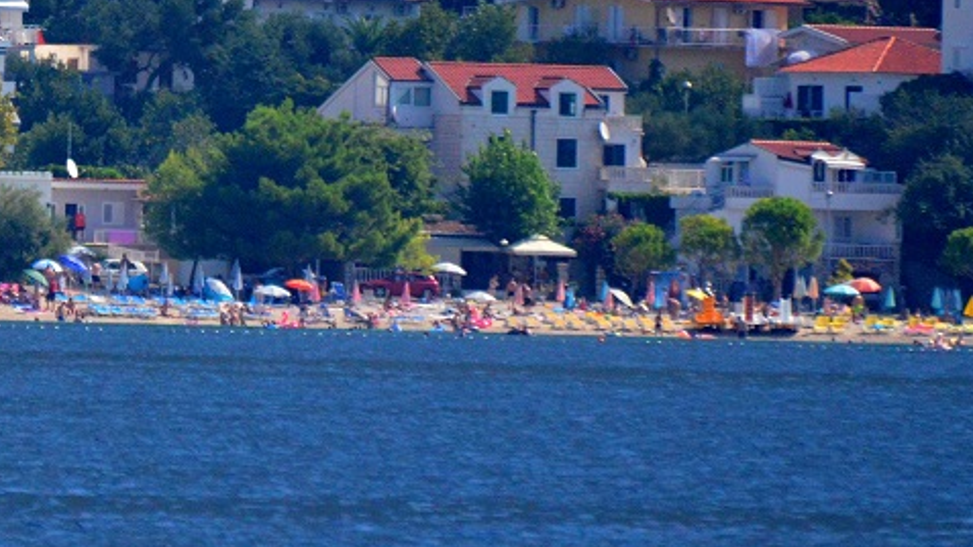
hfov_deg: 2.2
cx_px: 13
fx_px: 25406
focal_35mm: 985
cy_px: -83
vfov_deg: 1.2
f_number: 5.6
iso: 2200
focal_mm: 300
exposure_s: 1/8000
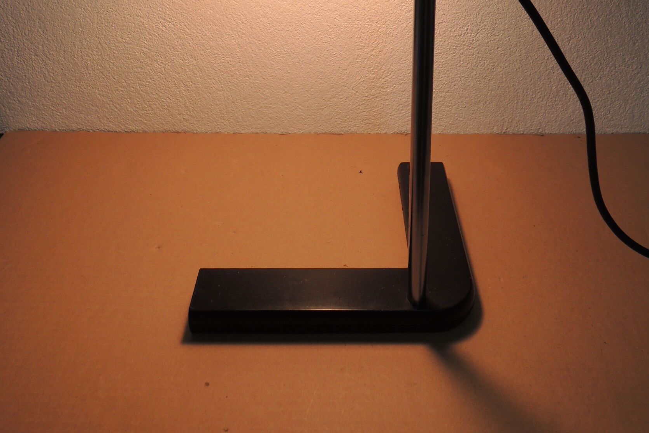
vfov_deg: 35.0
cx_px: 331
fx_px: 613
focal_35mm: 34
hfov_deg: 55.8
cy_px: -6
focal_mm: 4.3
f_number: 2.8
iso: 100
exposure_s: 1/100
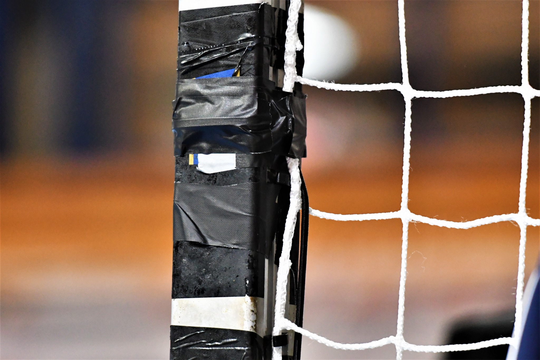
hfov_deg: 5.2
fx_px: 5999
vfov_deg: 3.4
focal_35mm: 400
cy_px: 180
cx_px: 270
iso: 3600
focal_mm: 200
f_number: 2.8
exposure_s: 1/800
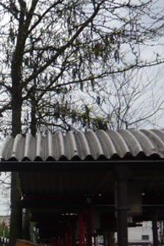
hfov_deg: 19.2
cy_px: 197
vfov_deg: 30.2
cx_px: -53
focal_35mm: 65
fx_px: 444
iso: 100
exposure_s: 1/1000
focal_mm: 4.6
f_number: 2.8
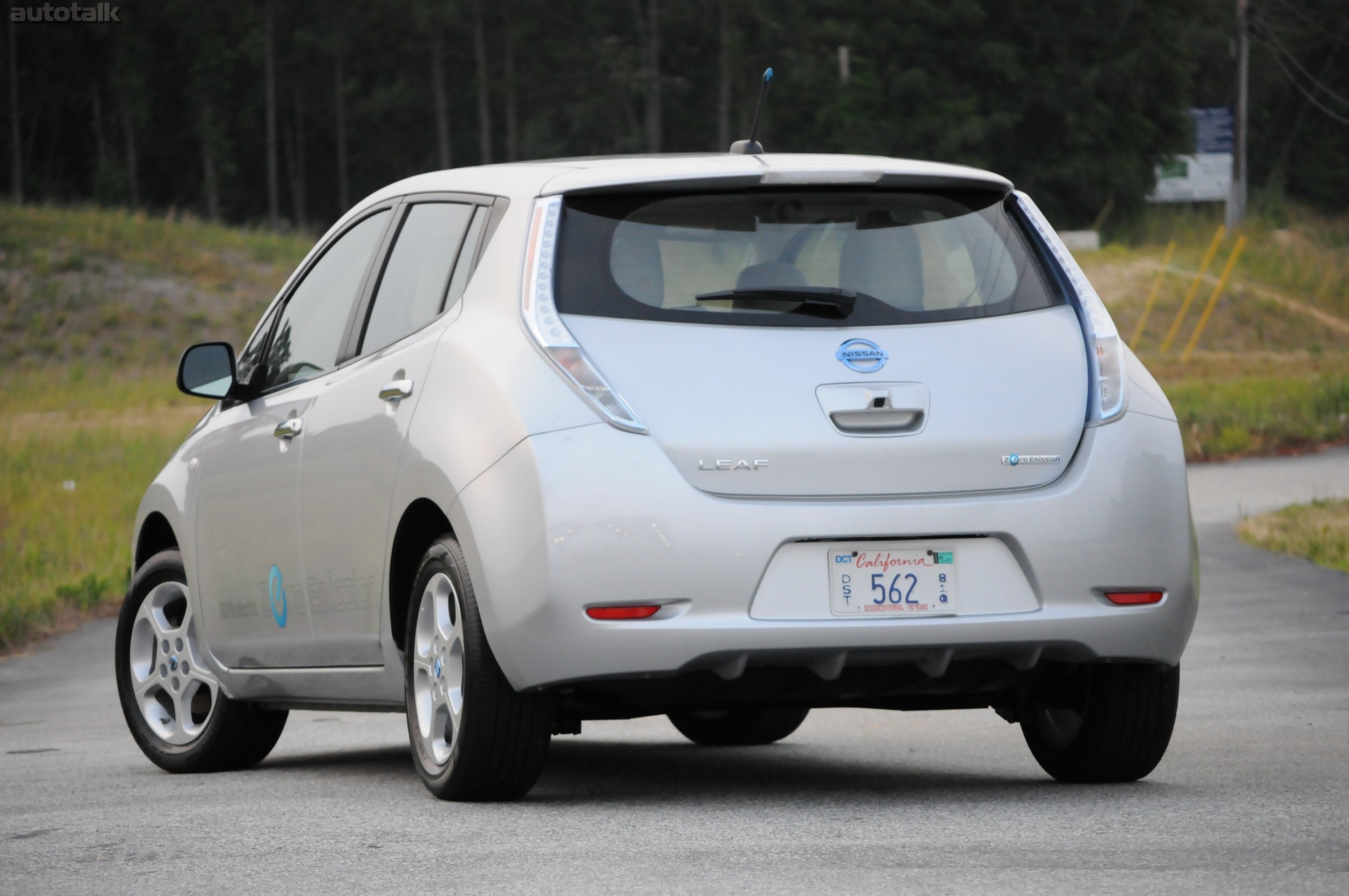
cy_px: 448
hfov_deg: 13.4
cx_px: 674
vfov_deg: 8.9
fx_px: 5727
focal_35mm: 153
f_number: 4.5
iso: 2000
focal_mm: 102
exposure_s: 1/800
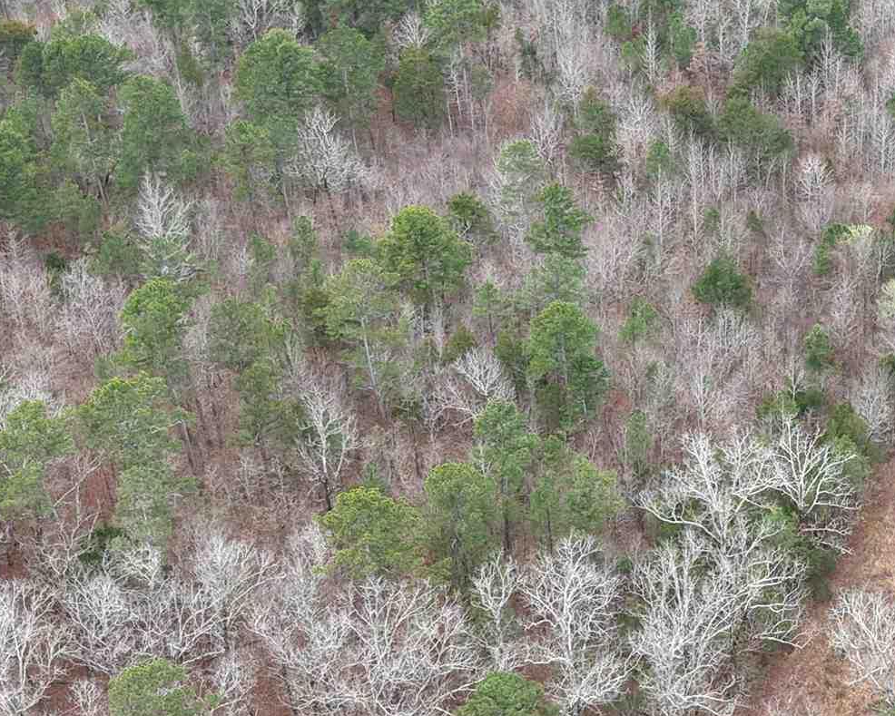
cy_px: 376
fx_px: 1934
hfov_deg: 25.1
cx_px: 835
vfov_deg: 21.0
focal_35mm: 73
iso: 100
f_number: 1.8
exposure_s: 1/500
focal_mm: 8.67
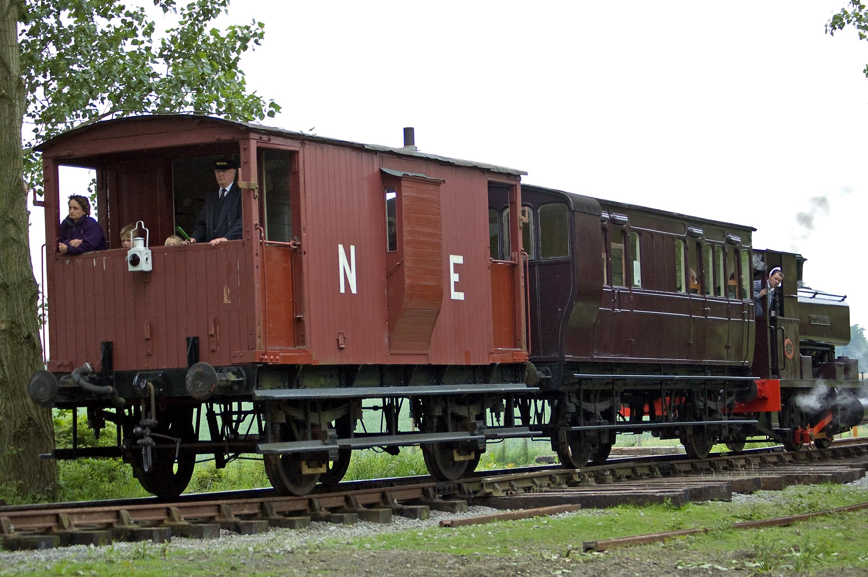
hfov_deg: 21.6
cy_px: 321
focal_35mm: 95
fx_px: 2278
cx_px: 448
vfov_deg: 14.4
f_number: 4
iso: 800
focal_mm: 55
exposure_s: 1/200
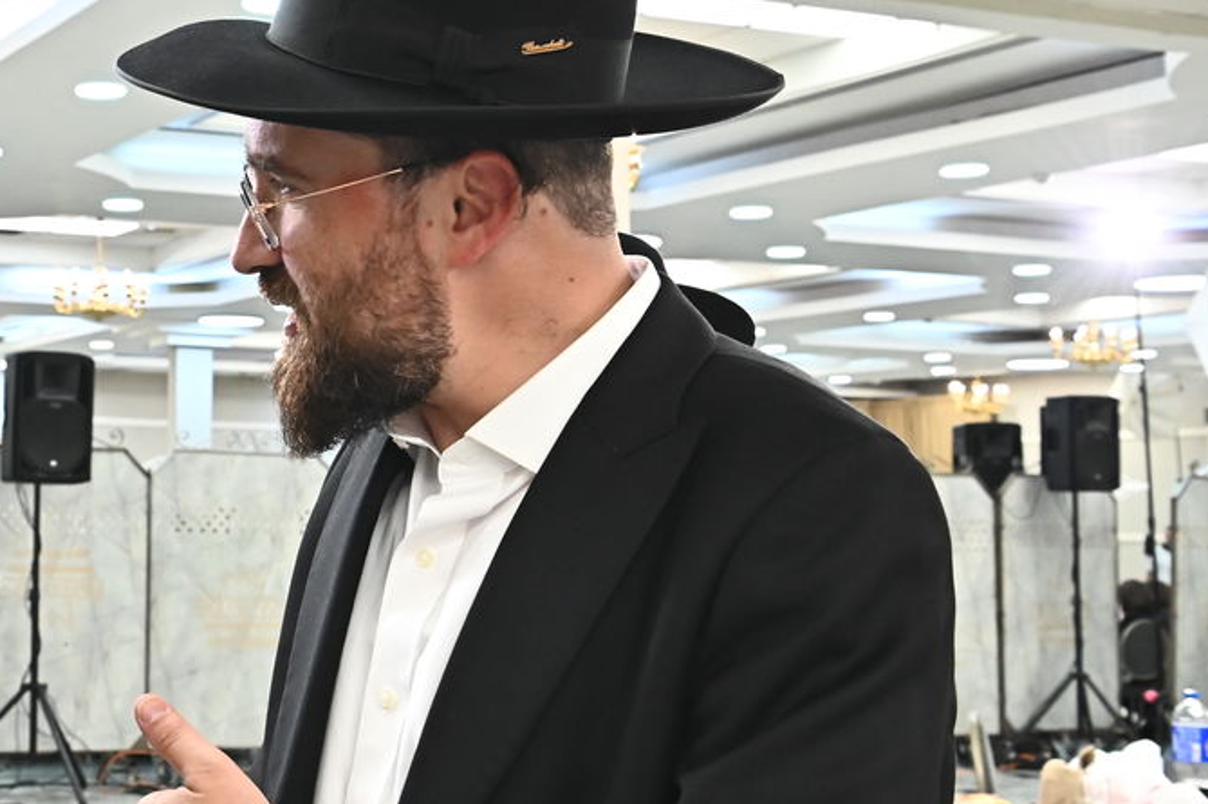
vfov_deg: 20.3
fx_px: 2246
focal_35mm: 67
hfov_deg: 28.3
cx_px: 0
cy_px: 361
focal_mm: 32
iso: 3200
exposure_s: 1/200
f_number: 7.1
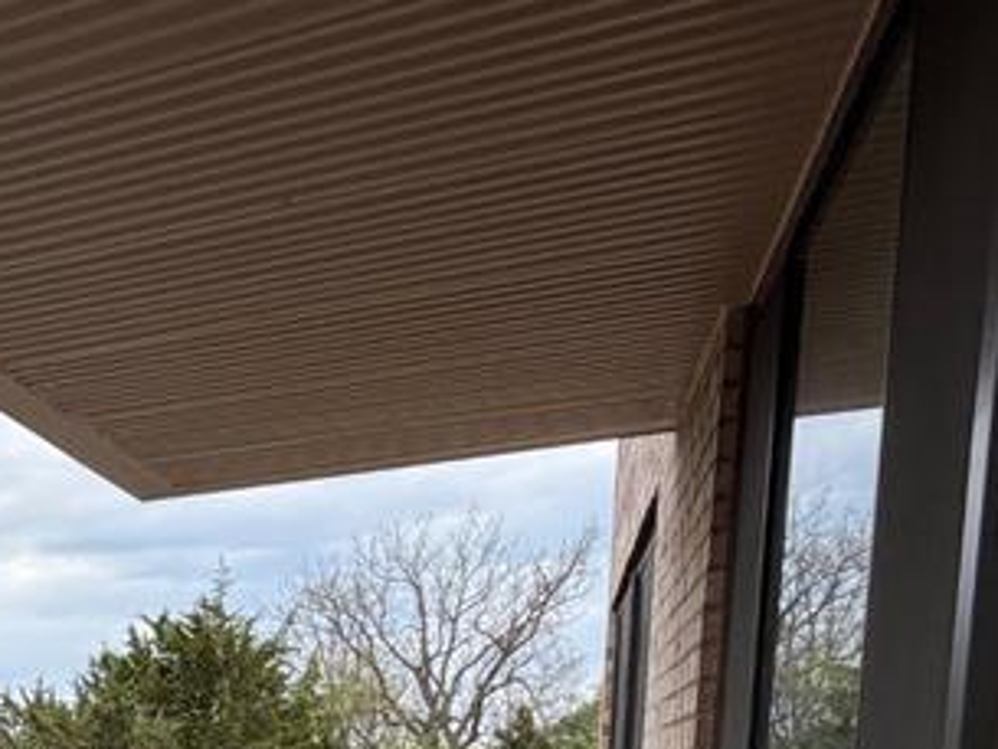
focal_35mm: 47
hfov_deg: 34.0
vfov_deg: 26.2
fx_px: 1356
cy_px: 981
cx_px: -147
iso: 40
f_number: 2.2
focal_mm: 2.22
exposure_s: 1/564
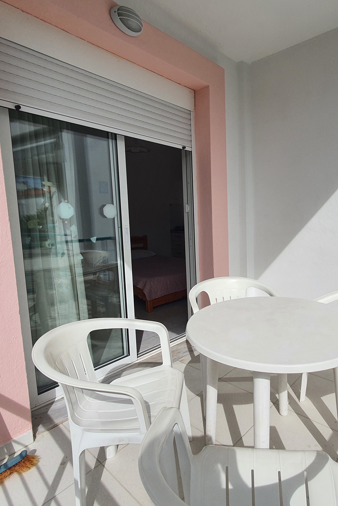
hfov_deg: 62.3
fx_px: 268
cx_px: 235
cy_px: 245
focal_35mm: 19
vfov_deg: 86.9
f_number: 2.2
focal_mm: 1.8
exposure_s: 1/1860
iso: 50
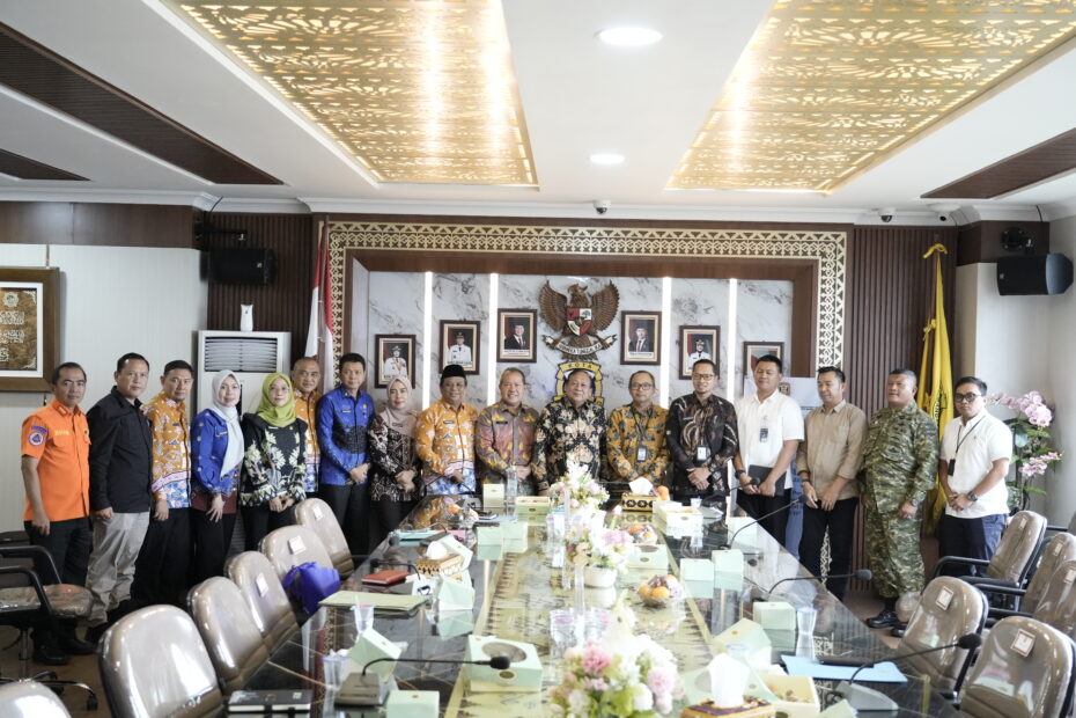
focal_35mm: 41
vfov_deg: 32.6
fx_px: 1225
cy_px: 359
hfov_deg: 47.4
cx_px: 538
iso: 8000
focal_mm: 41
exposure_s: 1/400
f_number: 4
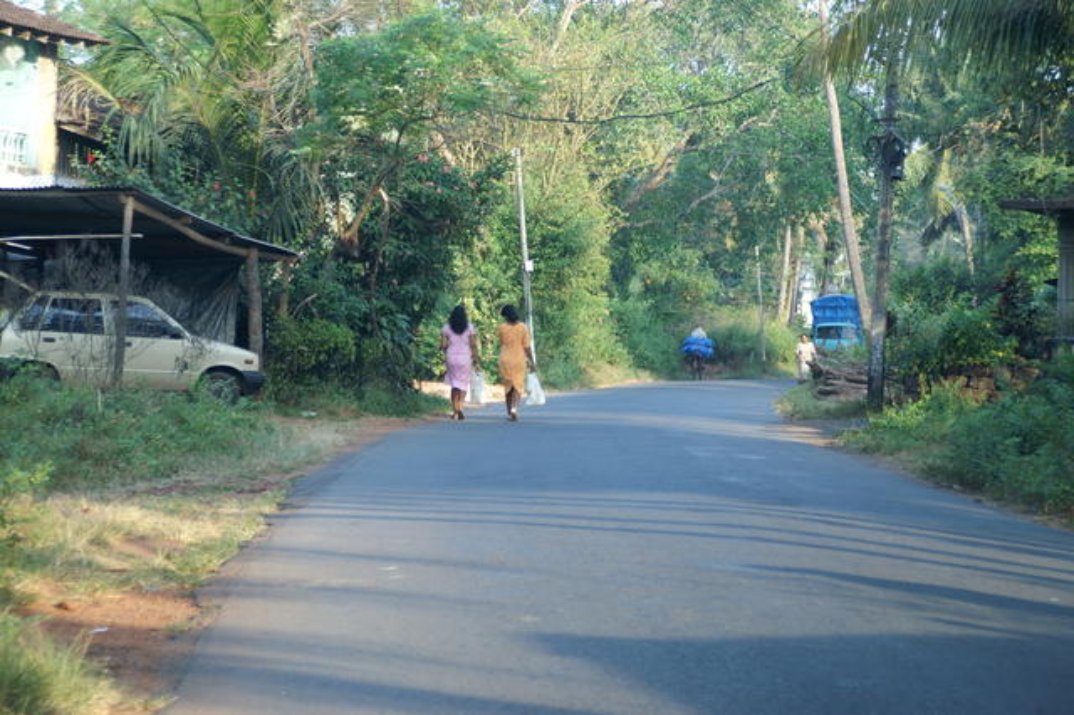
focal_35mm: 90
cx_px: 537
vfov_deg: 15.2
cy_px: 358
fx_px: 2683
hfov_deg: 22.6
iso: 200
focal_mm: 60
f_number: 4.5
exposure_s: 1/200
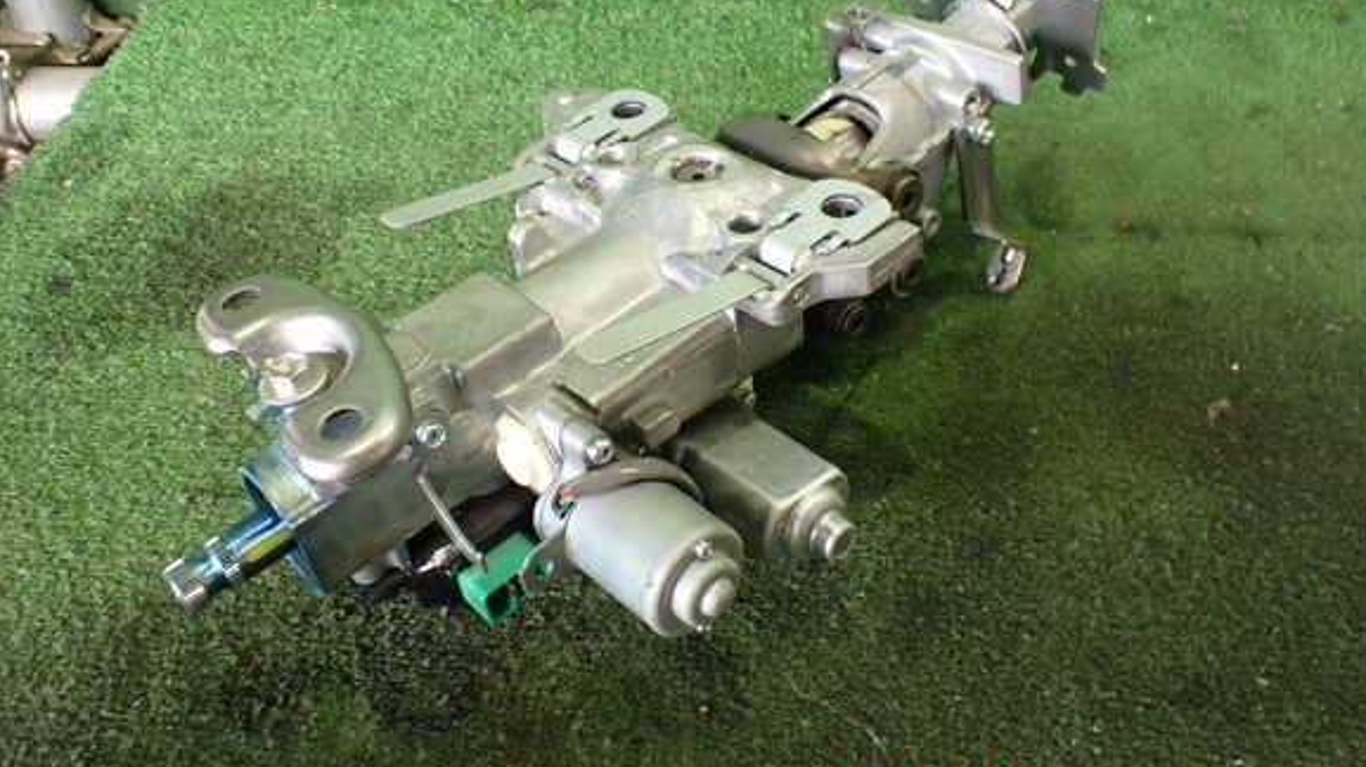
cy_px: 296
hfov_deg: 58.0
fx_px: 1231
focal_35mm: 34
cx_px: 668
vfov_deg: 34.5
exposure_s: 1/100
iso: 800
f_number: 2.3
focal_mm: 5.4
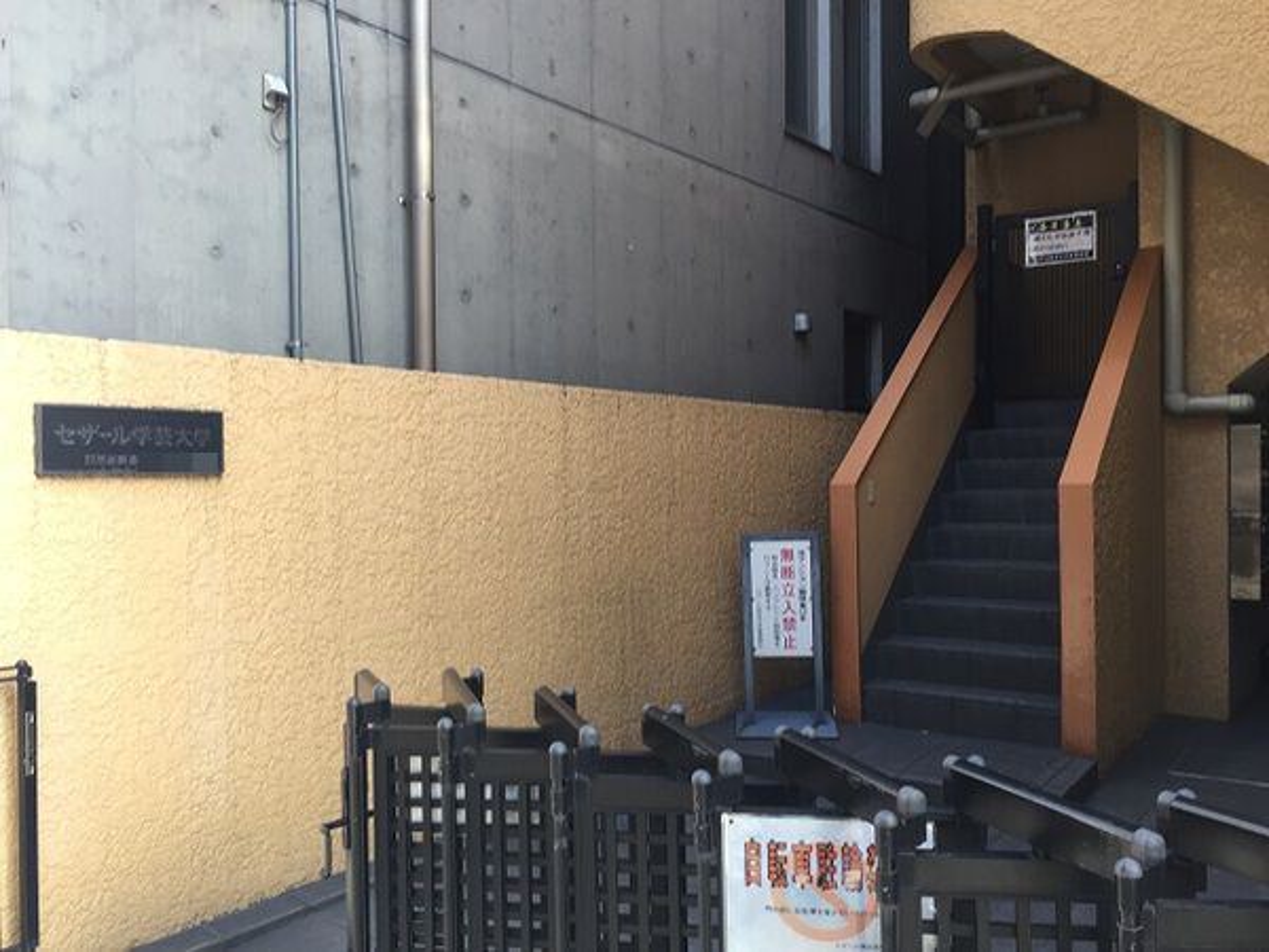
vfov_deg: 48.2
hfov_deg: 61.7
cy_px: 476
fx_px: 1063
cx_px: 634
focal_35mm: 29
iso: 40
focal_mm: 4.15
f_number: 2.2
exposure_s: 1/120
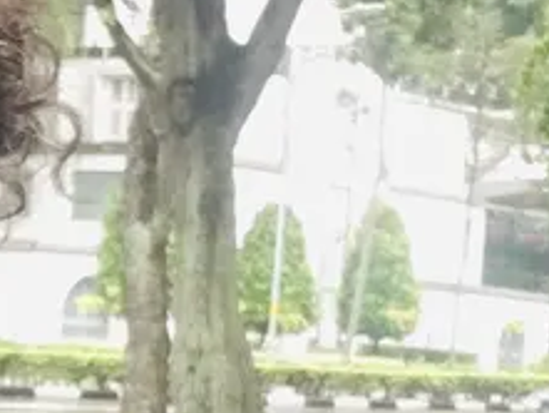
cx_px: 137
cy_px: 391
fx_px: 2222
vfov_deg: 10.5
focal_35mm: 140
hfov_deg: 14.0
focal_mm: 2.65
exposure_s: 1/100
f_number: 2.2
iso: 64
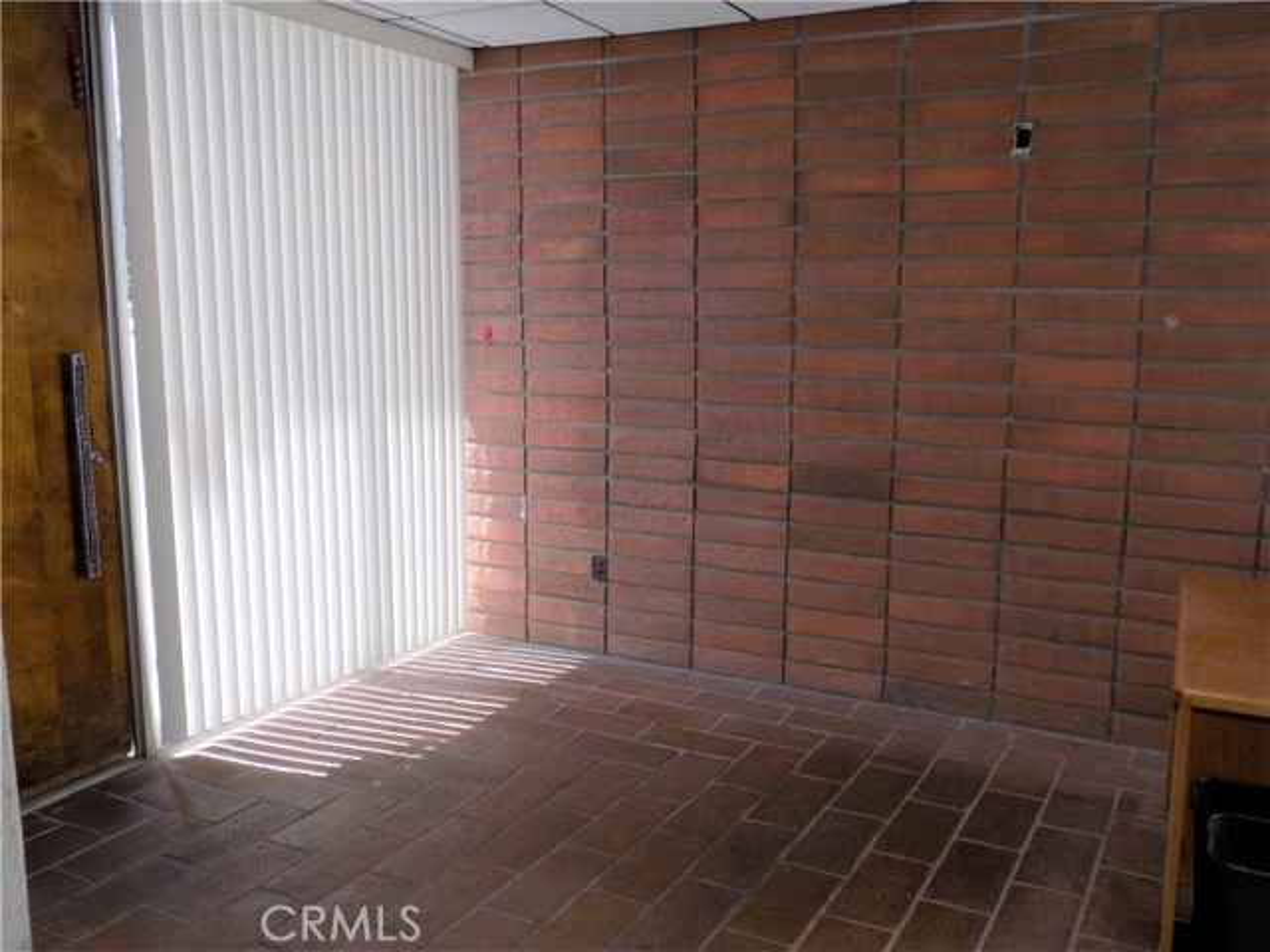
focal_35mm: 30
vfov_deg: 46.8
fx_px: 1101
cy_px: 476
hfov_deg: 60.0
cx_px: 635
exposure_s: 1/60
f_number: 3.3
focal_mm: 5.3
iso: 80
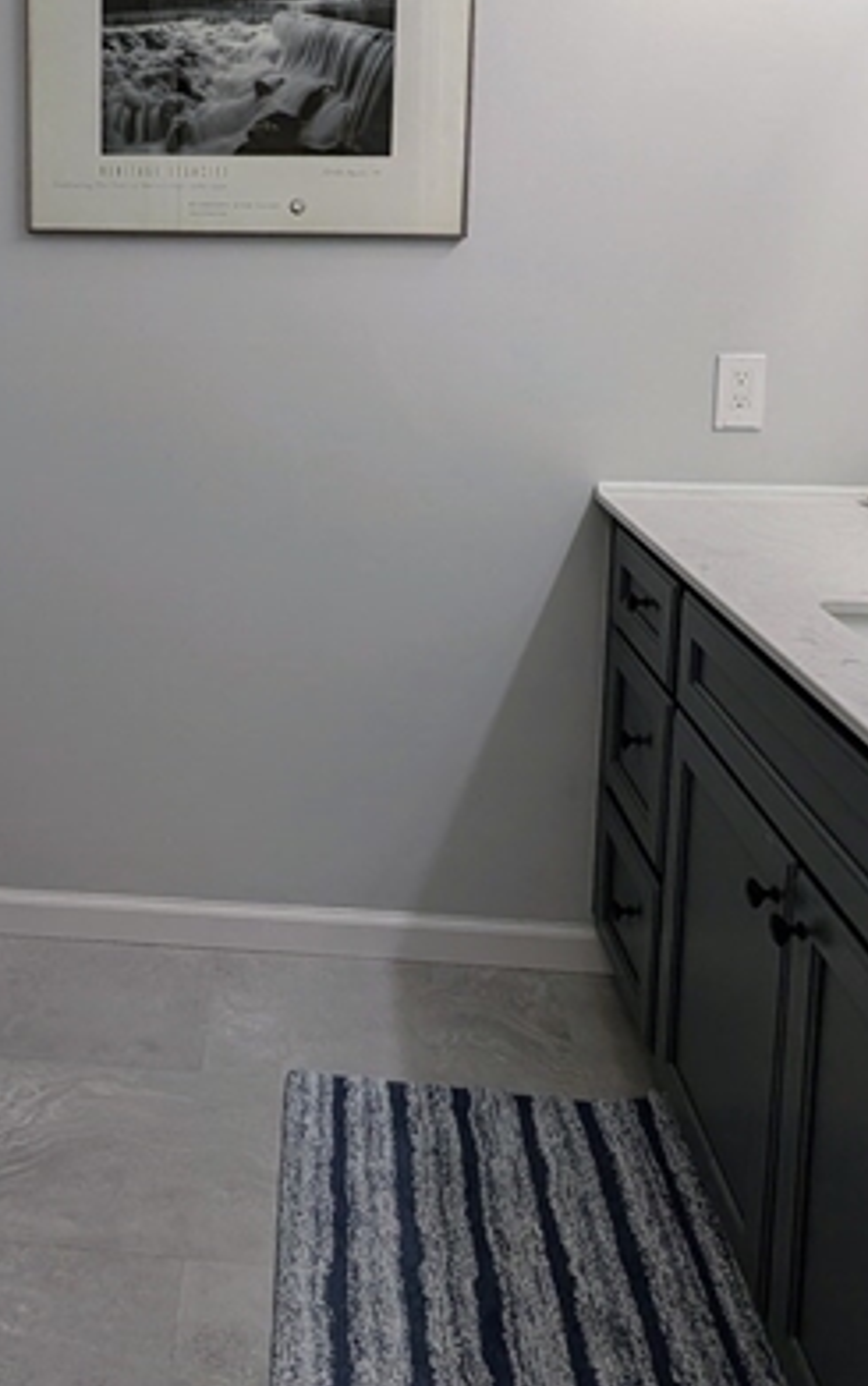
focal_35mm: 25
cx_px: 195
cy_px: 365
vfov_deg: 68.3
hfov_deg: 47.1
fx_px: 944
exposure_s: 1/161
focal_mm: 2.02
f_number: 1.7
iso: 52
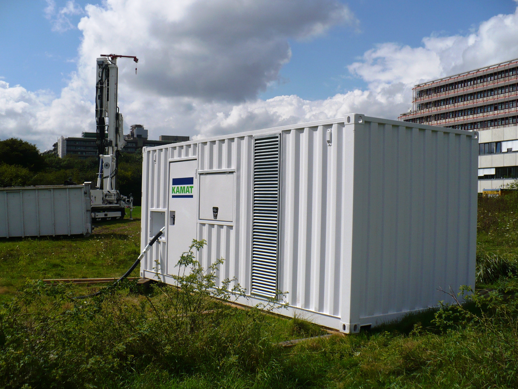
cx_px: 259
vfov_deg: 36.8
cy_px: 194
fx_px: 584
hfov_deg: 47.9
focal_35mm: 39
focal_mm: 6.1
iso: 100
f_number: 8
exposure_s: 1/500
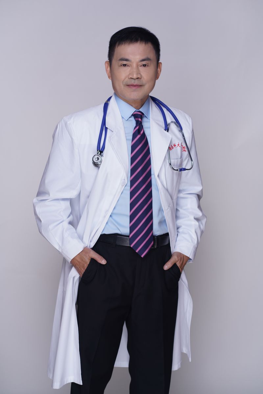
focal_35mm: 85
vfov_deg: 23.9
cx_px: 132
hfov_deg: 16.1
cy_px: 197
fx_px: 931
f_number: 5.6
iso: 100
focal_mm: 85
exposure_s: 1/160
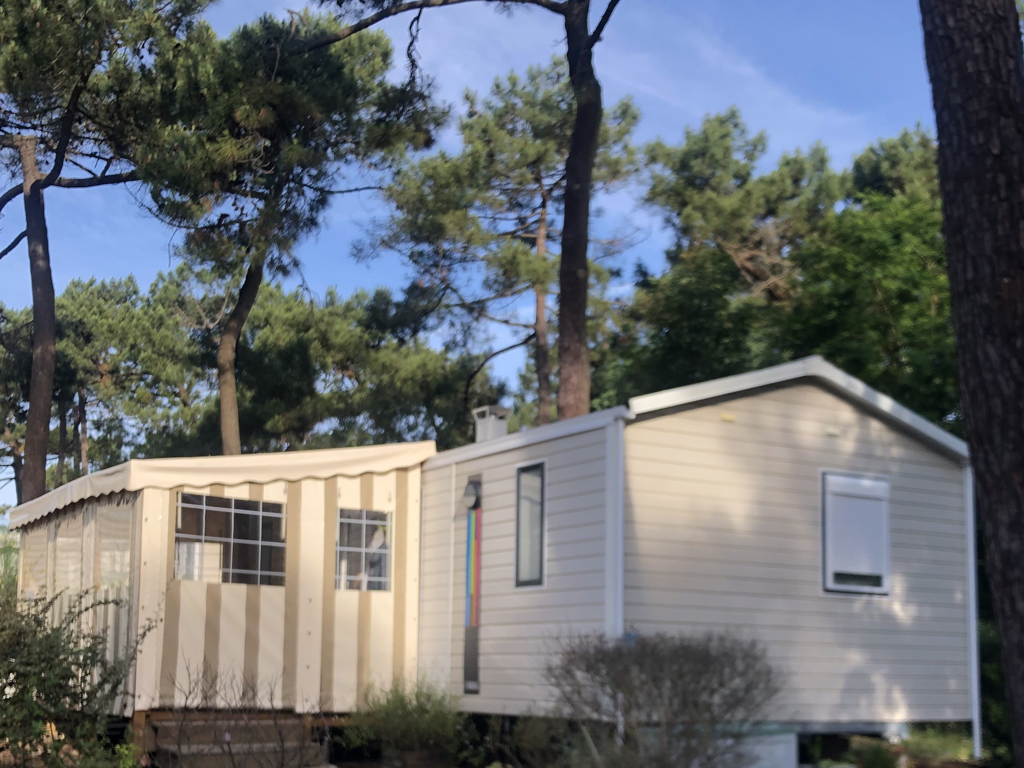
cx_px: 547
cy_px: 509
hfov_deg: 41.2
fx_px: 1361
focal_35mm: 46
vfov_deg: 31.3
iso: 20
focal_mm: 4
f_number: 1.8
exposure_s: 1/600
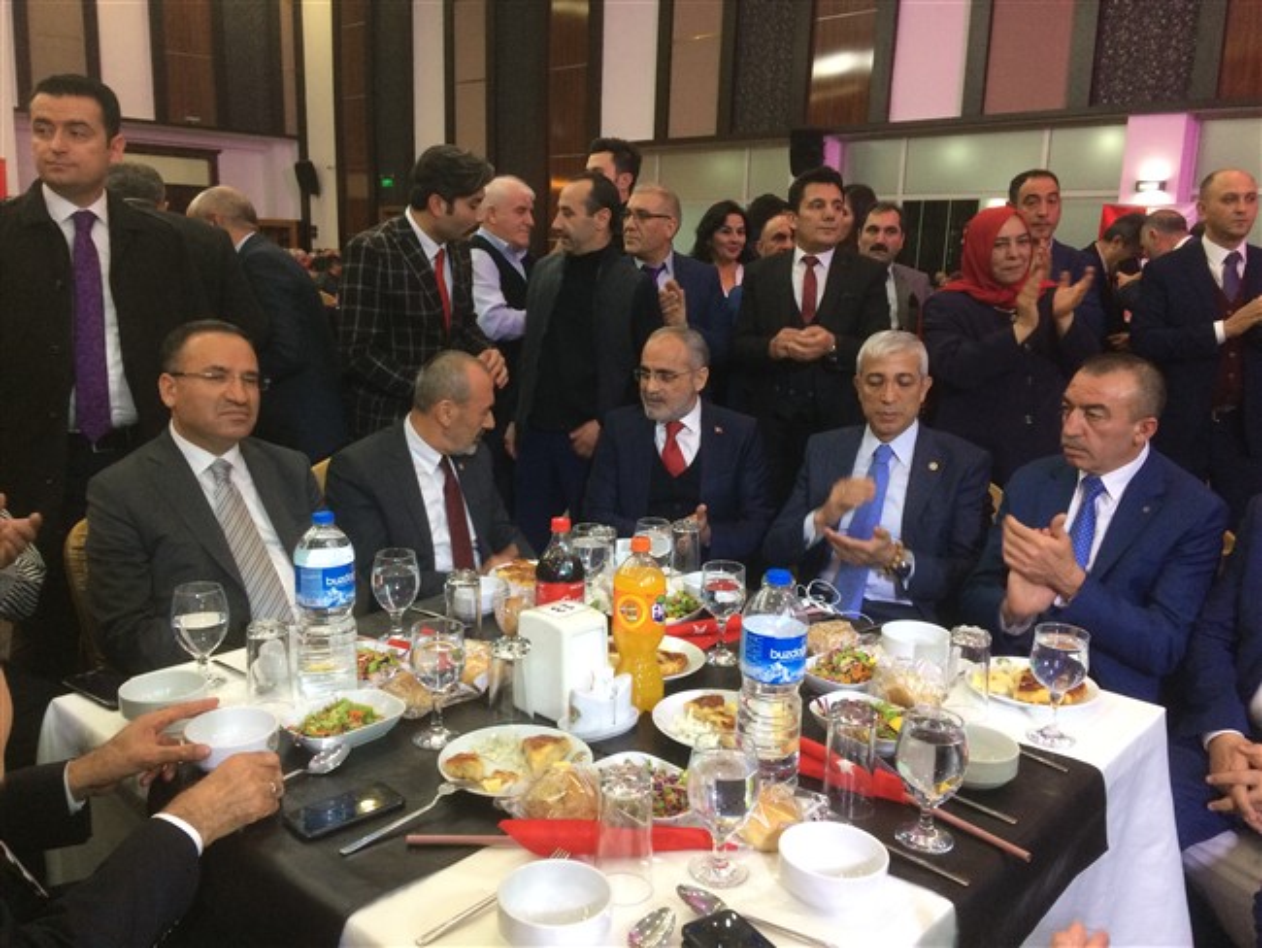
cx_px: 631
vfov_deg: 48.3
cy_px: 474
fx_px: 1058
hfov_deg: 61.6
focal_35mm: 29
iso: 200
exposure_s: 1/33
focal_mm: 4.15
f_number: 2.2
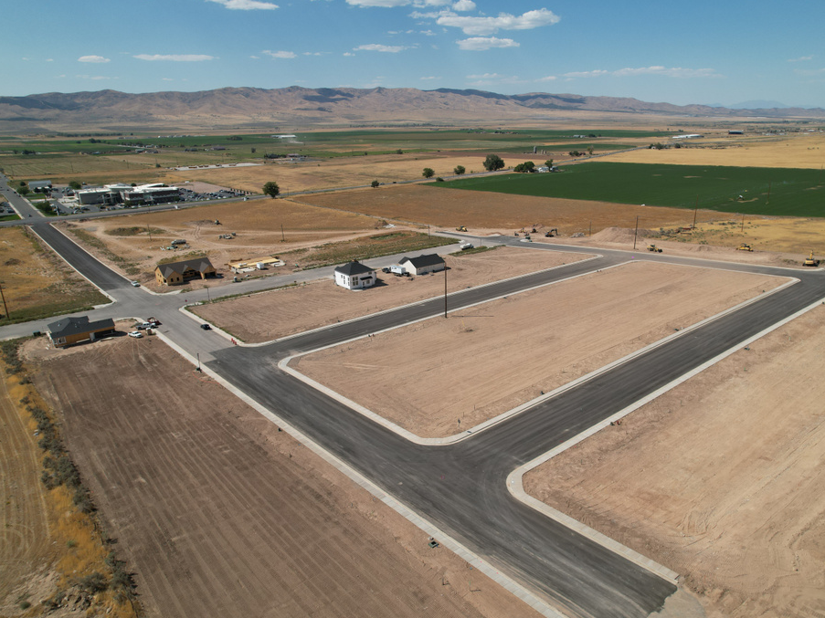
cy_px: 309
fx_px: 572
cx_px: 448
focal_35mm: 24
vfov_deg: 56.8
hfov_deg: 71.5
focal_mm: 8.38
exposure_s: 1/90
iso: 100
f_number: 2.8
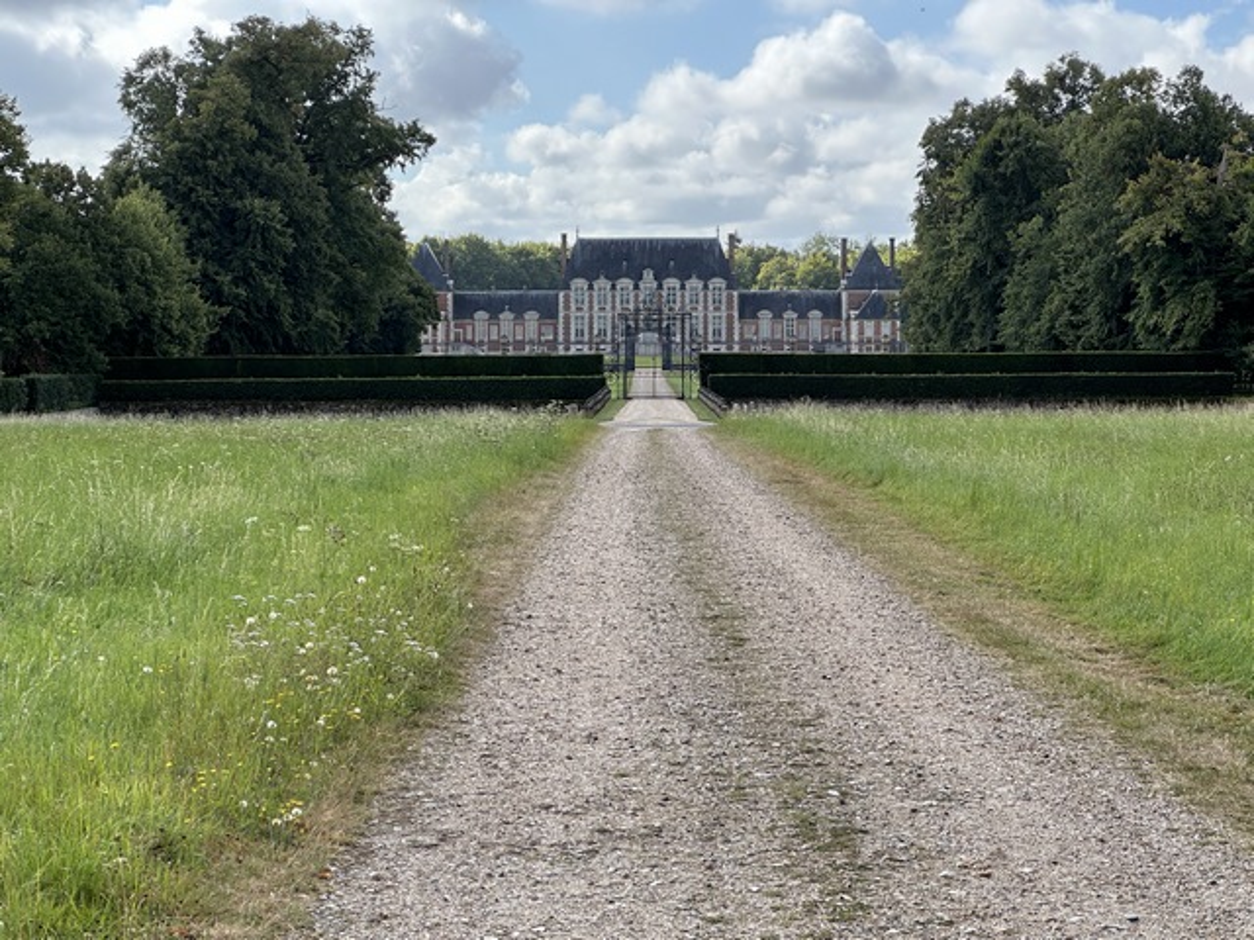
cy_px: 470
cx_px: 627
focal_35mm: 77
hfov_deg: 25.3
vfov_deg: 19.1
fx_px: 2789
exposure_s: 1/349
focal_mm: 9
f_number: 2.8
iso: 32
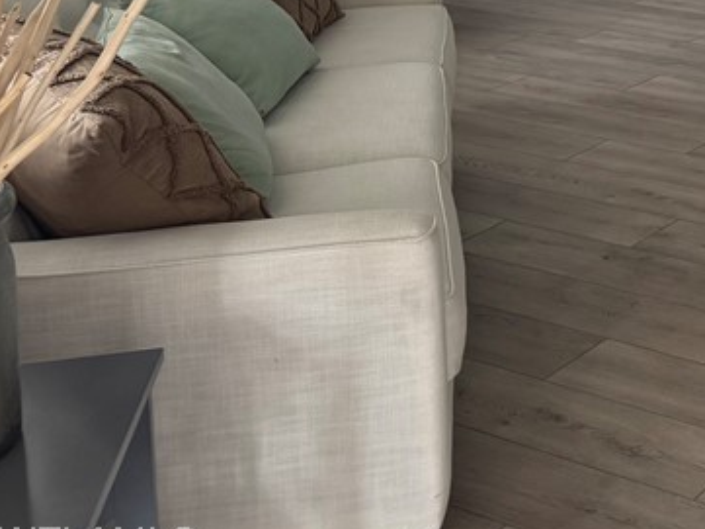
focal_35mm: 68
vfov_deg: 19.8
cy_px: -162
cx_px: 959
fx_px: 1385
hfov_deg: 24.3
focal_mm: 6.76
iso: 200
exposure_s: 1/74
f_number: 1.78
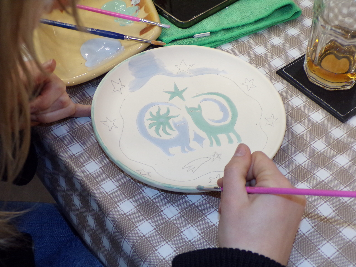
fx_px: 504
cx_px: 178
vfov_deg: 29.7
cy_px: 134
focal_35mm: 49
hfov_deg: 38.9
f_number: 3.5
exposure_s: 1/34
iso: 200
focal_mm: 8.7
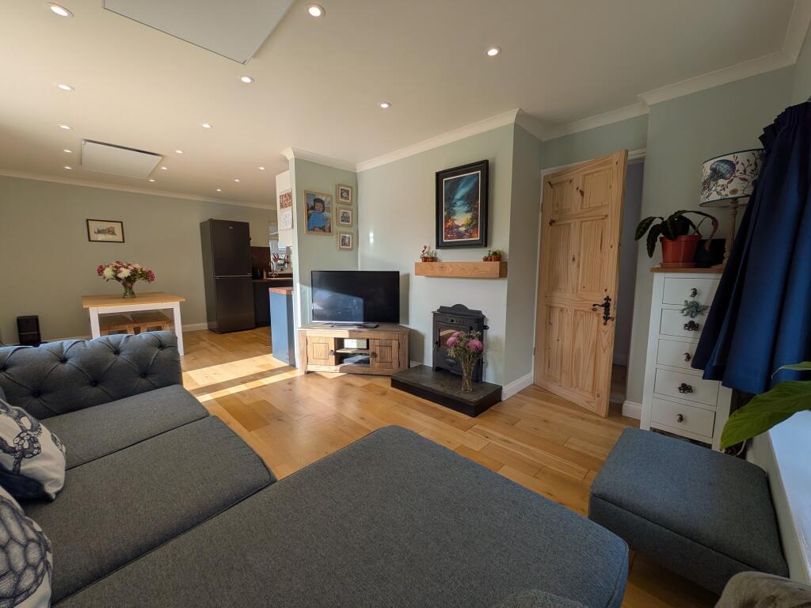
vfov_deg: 85.7
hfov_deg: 102.1
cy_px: 304
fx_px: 328
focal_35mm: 14
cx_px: 406
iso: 49
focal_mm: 1.83
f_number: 2.2
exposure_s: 1/391
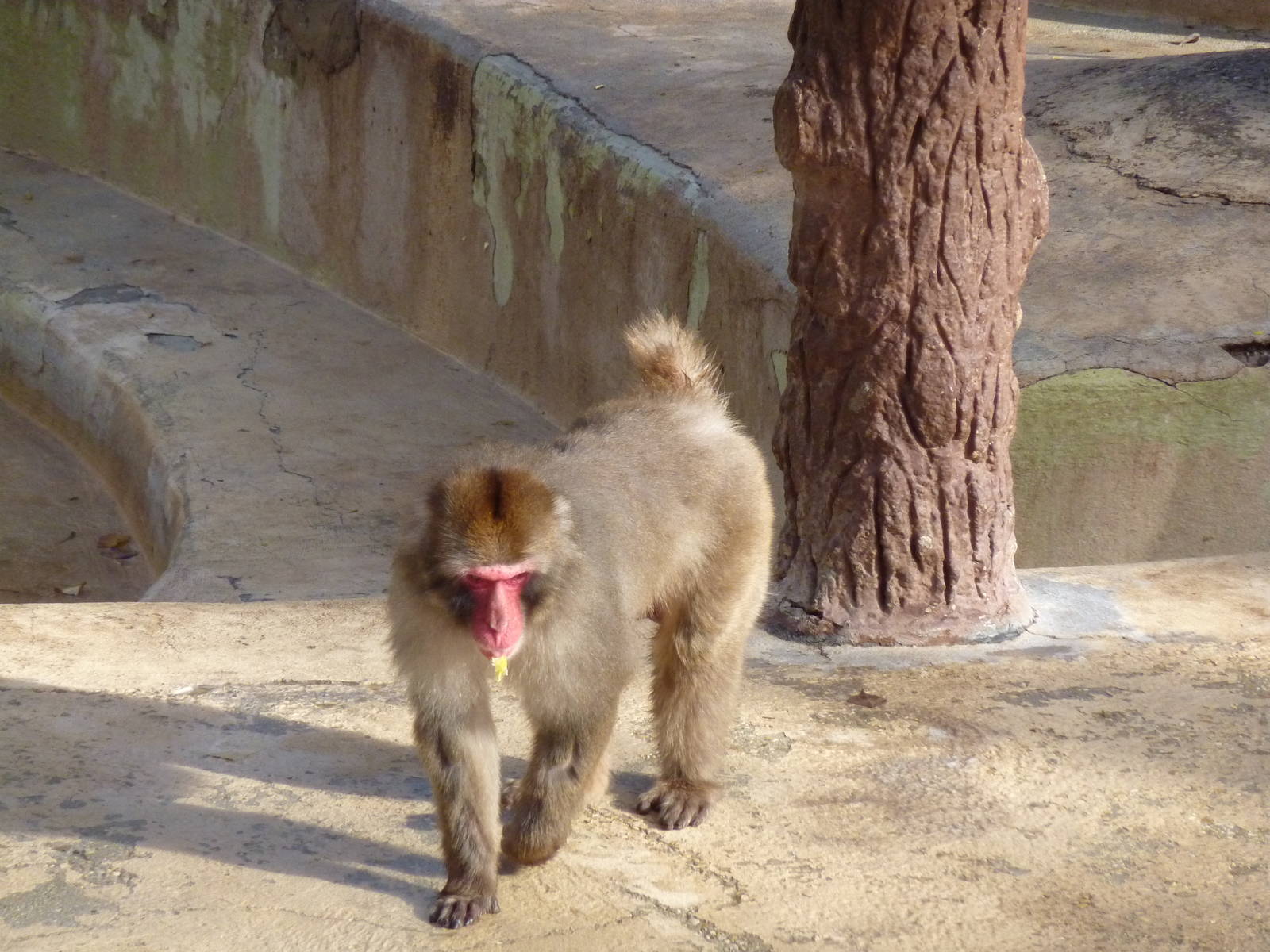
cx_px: 635
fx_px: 11006
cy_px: 476
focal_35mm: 300
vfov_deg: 5.0
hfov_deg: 6.6
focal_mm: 49.2
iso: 320
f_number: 4.9
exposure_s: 1/500
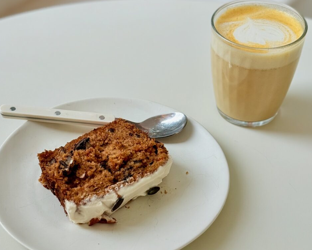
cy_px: 126
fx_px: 471
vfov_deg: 29.7
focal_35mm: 51
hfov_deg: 36.7
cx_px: 155
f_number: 1.78
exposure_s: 1/615
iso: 64
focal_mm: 6.76
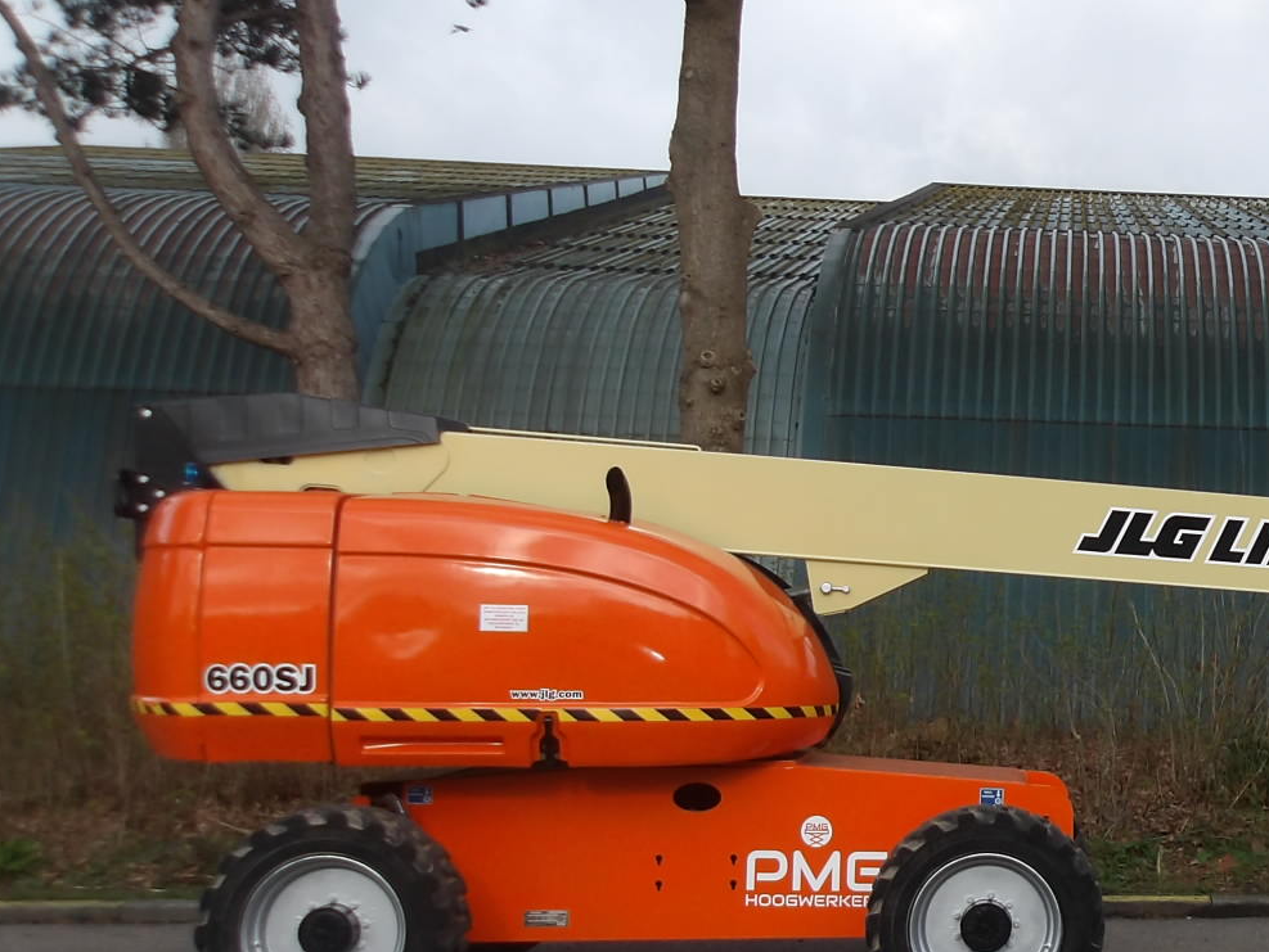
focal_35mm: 56
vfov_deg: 26.0
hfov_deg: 31.4
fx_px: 2054
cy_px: 605
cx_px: 1308
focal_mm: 4.9
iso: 100
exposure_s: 1/665
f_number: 3
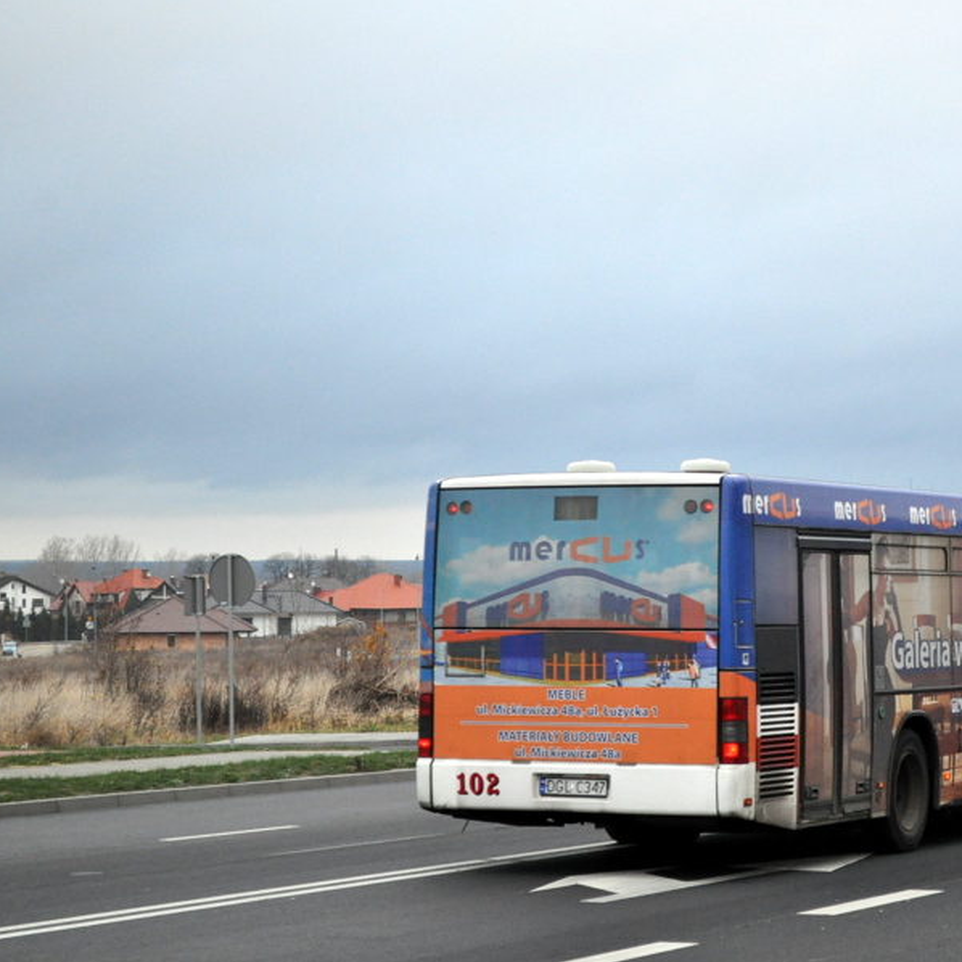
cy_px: 480
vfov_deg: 16.5
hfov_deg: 16.4
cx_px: 658
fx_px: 3321
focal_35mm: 106
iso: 1600
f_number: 5.6
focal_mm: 55
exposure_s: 1/500
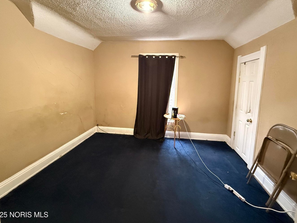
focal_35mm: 16
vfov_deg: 77.8
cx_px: 155
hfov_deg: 94.4
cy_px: 99
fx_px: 137
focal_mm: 2.22
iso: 1250
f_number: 2.2
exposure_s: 1/60
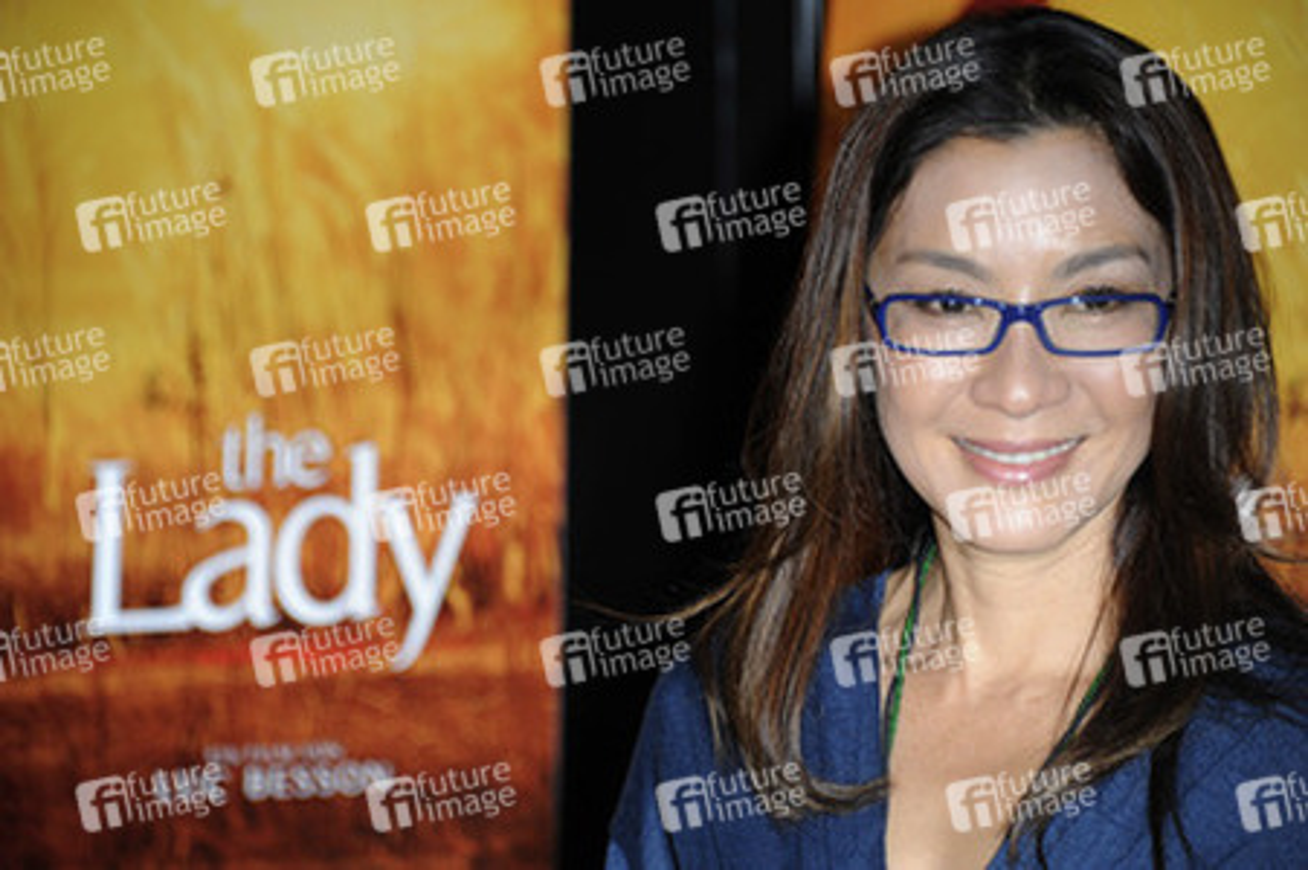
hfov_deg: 8.2
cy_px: 435
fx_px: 9076
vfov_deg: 5.5
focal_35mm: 250
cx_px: 654
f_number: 5.6
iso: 1250
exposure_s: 1/125
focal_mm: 250
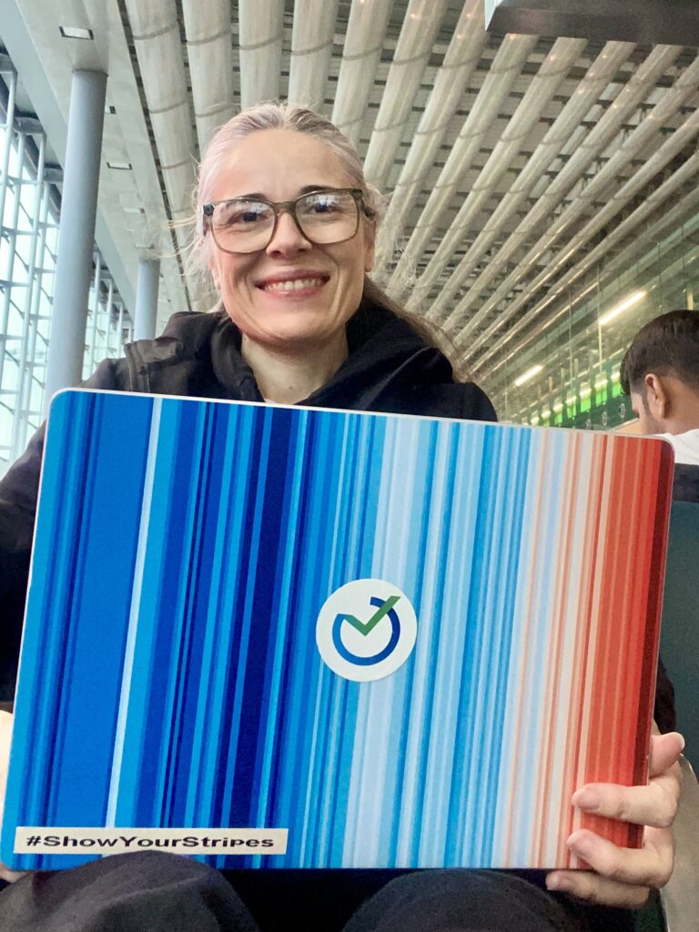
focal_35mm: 30
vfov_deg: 60.0
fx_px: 808
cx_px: 350
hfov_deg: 46.8
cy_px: 466
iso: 400
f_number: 2.2
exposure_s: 1/45
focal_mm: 2.71
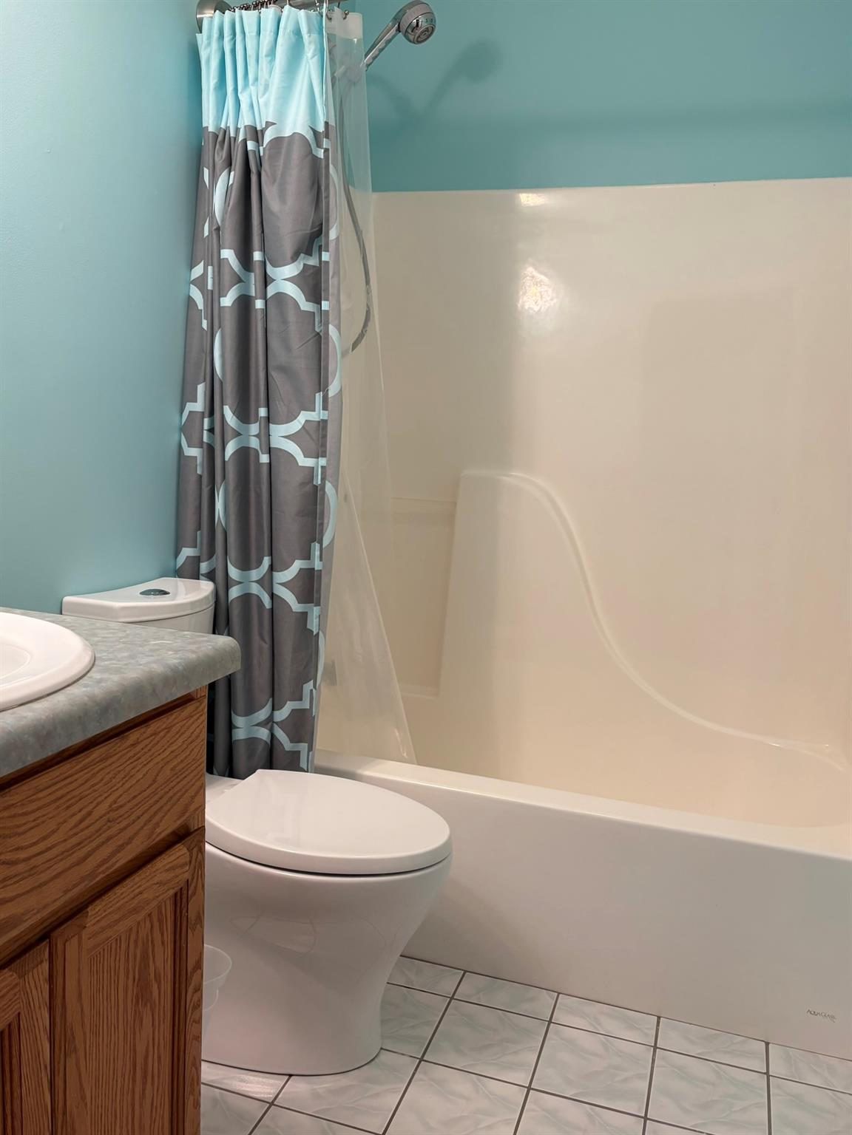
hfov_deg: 53.1
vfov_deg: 67.3
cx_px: 426
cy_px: 568
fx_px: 853
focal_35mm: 26
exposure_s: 1/120
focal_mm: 5.96
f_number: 1.6
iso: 125
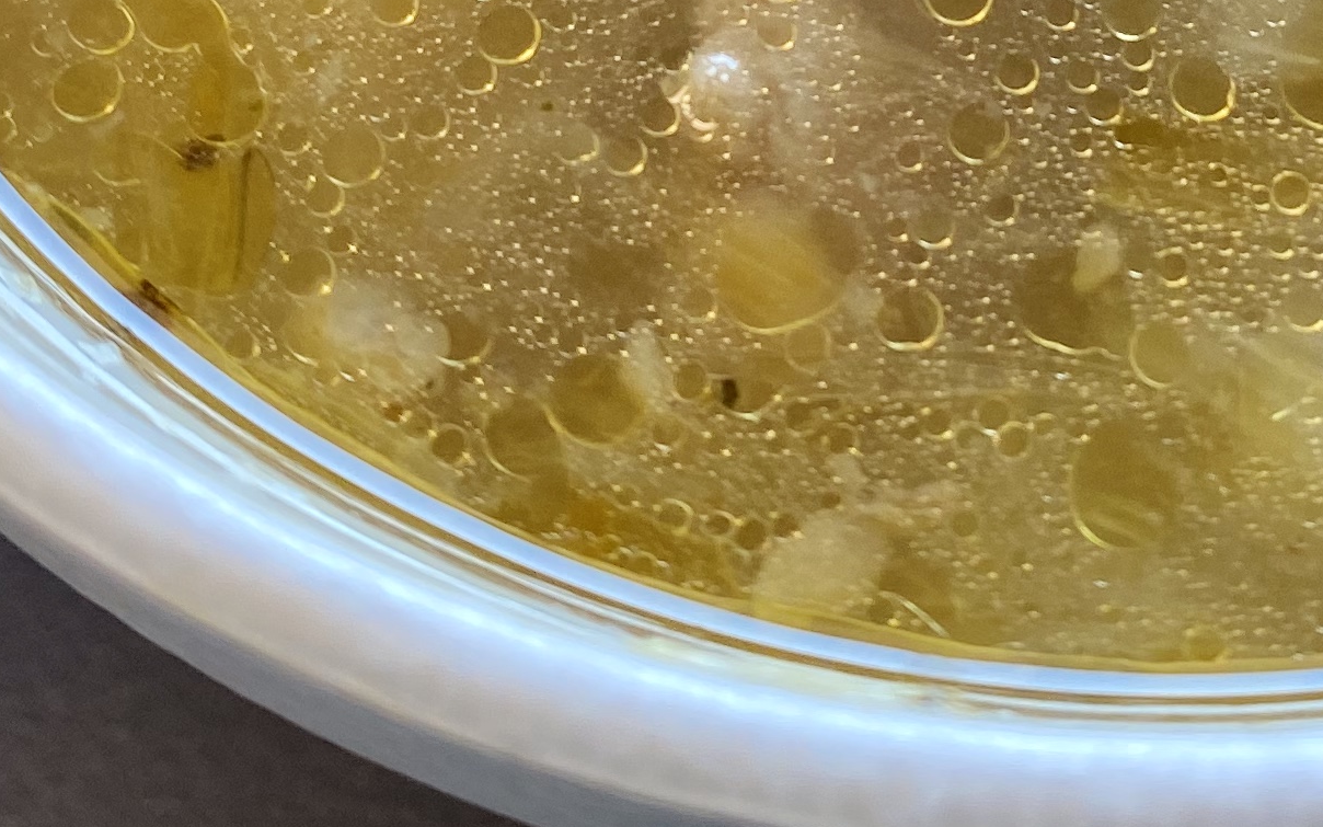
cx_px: 1093
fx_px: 3317
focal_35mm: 92
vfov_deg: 13.2
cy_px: -536
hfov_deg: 22.2
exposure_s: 1/60
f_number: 1.8
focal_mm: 4.25
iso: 64
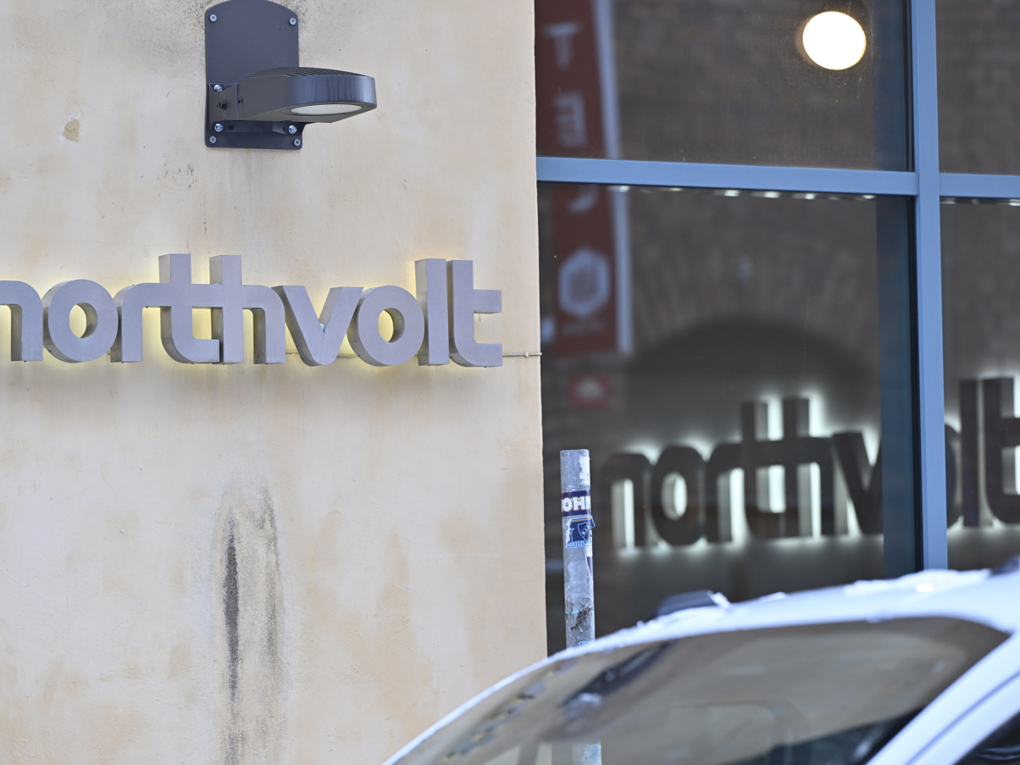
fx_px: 5599
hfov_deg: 10.4
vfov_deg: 7.8
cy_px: 383
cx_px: 507
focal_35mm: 190
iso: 640
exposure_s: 1/200
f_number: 4
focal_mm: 175
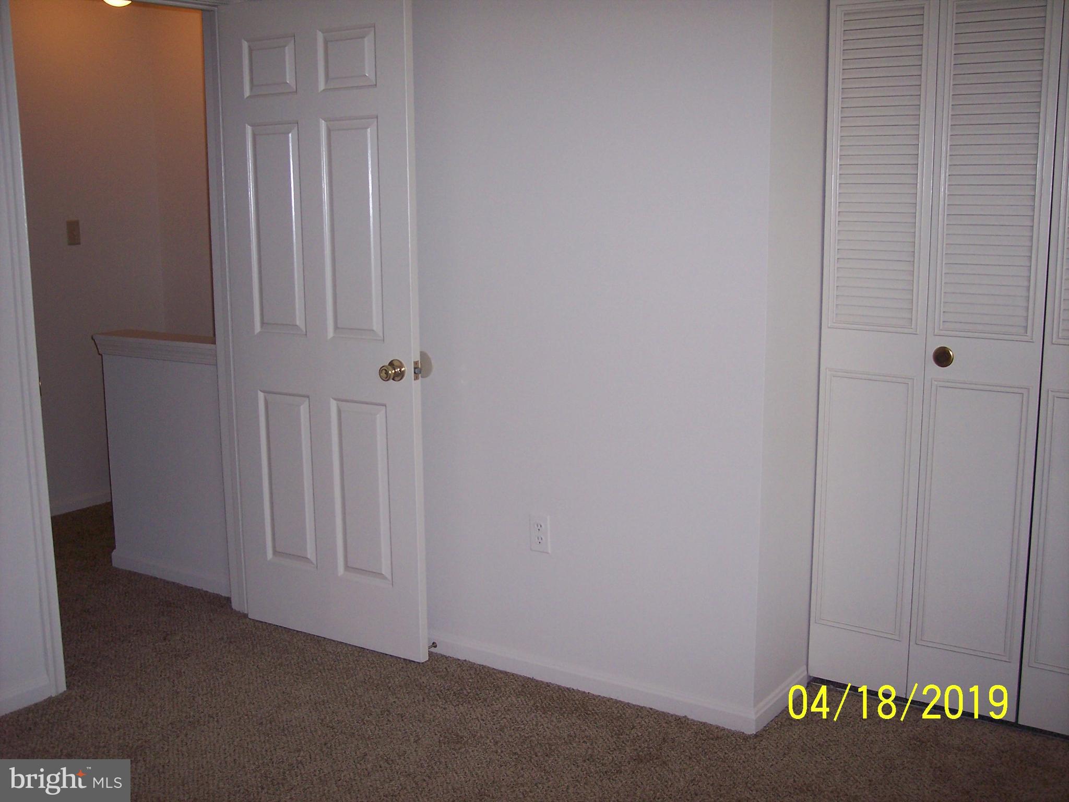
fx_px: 1204
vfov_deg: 36.8
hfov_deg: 47.9
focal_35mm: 39
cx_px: 534
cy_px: 401
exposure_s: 1/60
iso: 140
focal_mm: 8
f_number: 2.8
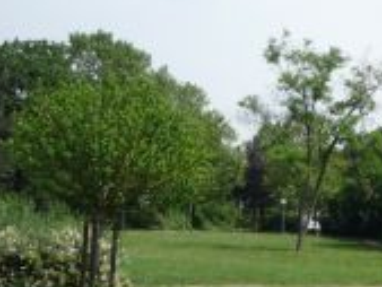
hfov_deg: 20.6
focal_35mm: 91
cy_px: 285
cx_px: 411
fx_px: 1005
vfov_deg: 16.0
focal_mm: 5.2
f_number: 5.6
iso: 100
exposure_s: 1/400
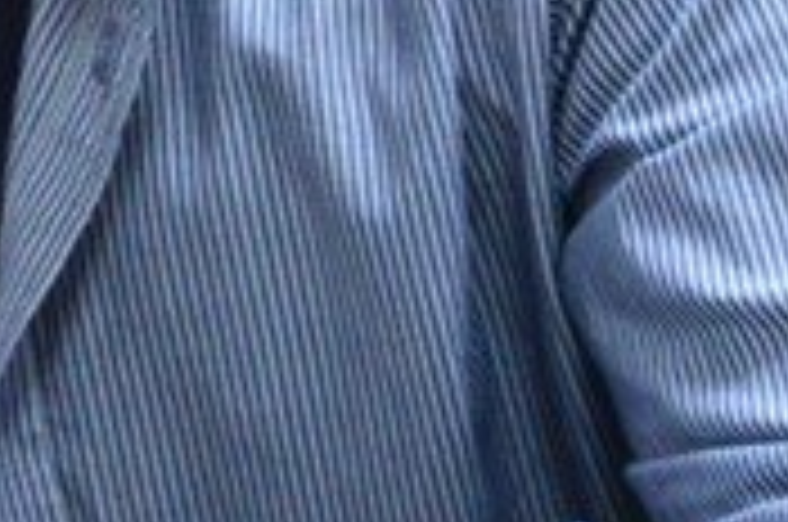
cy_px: -477
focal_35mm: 649
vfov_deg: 2.1
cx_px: -306
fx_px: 14180
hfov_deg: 3.2
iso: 6400
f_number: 5.6
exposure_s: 1/125
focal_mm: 135
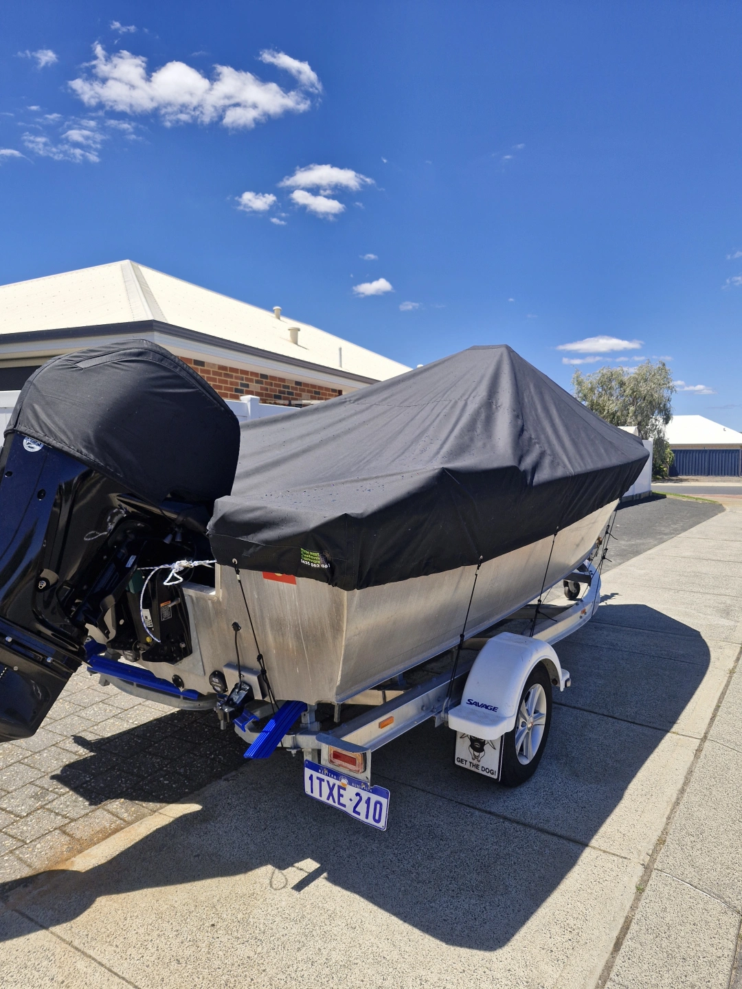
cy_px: 494
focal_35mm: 23
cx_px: 371
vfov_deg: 73.9
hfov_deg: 58.9
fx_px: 657
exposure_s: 1/1708
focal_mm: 5.54
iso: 50
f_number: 1.8
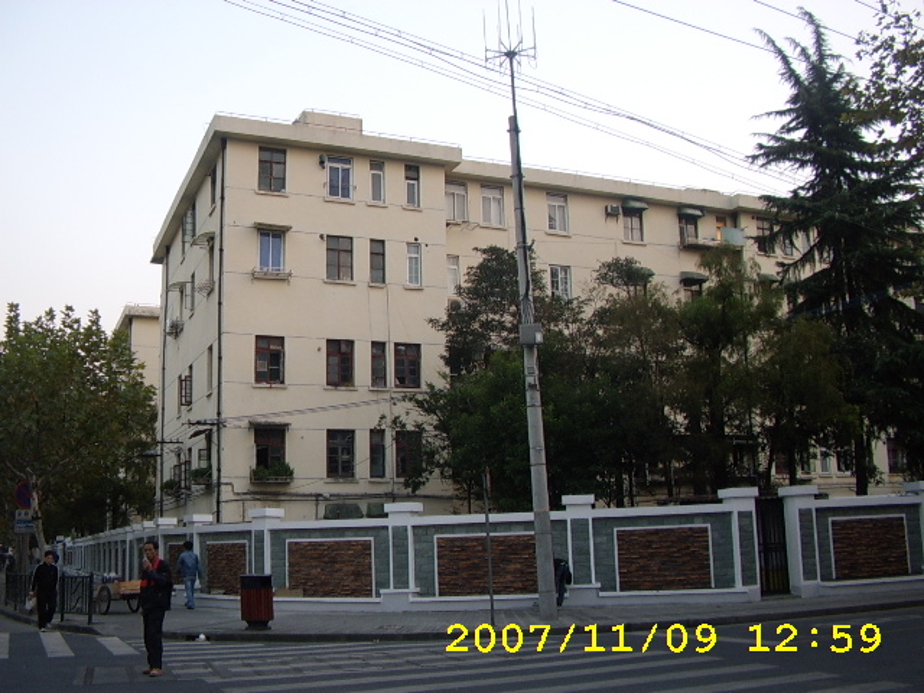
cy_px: 346
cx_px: 462
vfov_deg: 46.8
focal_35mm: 30
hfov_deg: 60.0
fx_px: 801
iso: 100
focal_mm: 5.8
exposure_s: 1/50
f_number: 2.9
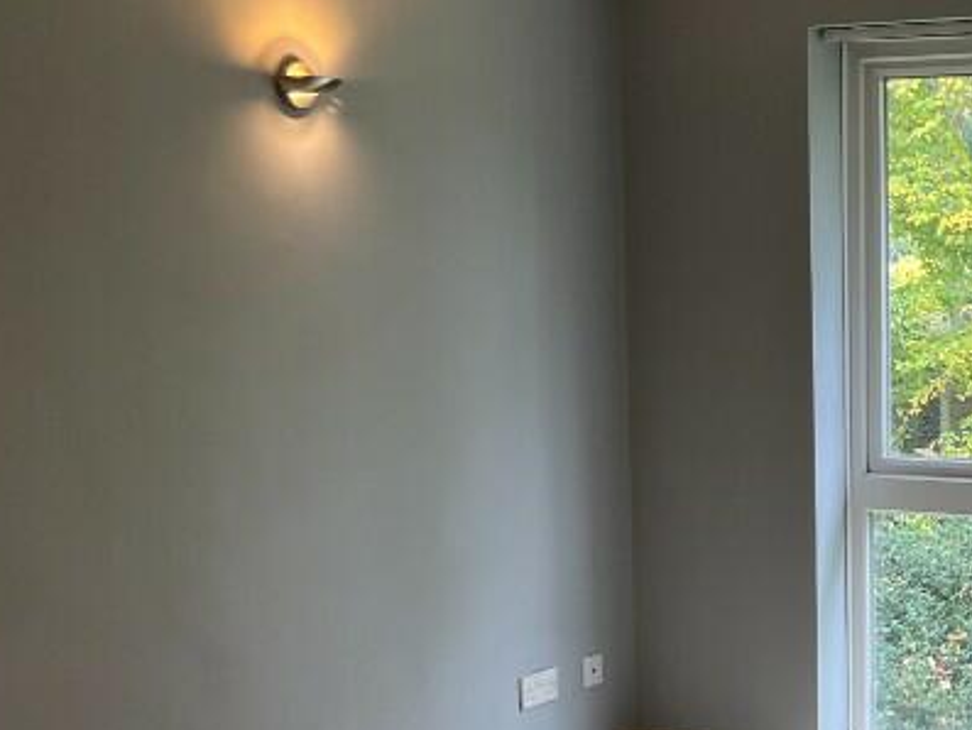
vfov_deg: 21.9
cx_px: 945
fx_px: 1882
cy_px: 468
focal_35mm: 67
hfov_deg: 27.5
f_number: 1.5
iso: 125
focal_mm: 5.7
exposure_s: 1/100
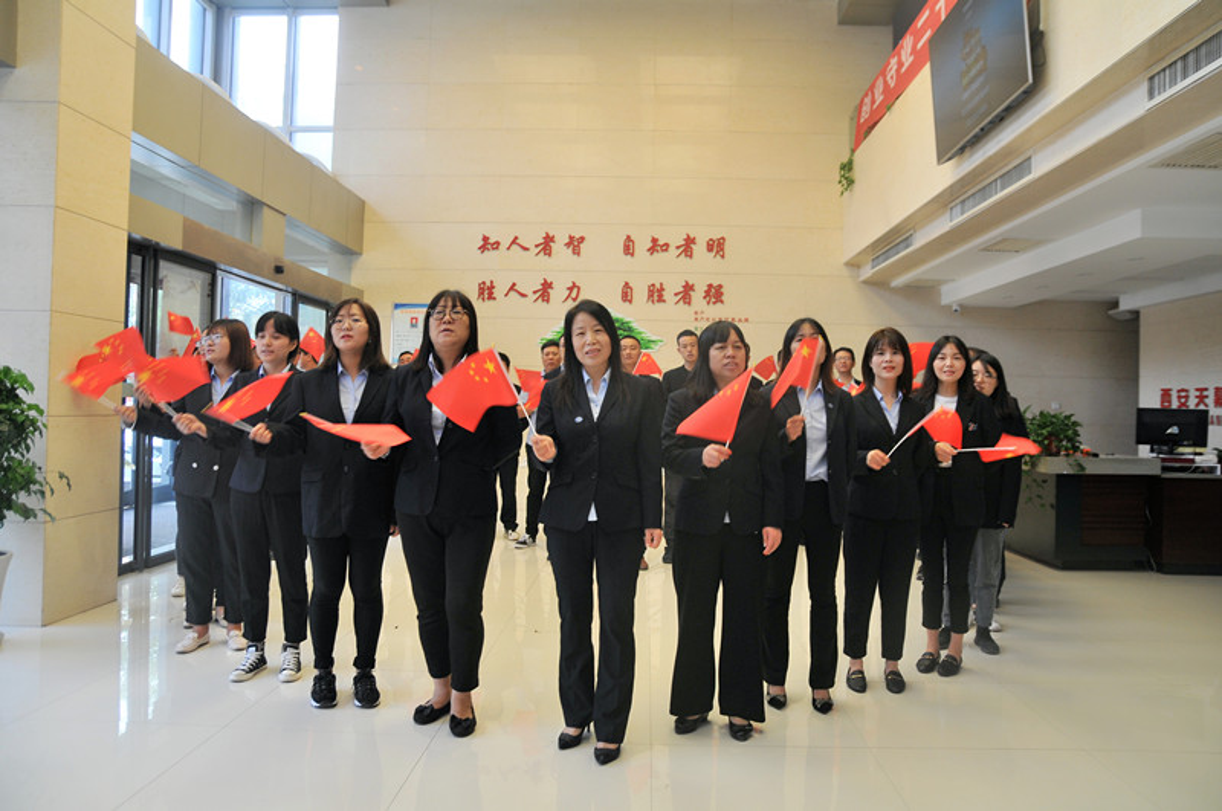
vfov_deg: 28.0
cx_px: 611
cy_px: 406
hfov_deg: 41.2
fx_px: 1627
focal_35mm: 48
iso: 200
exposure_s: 1/60
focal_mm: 32
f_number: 4
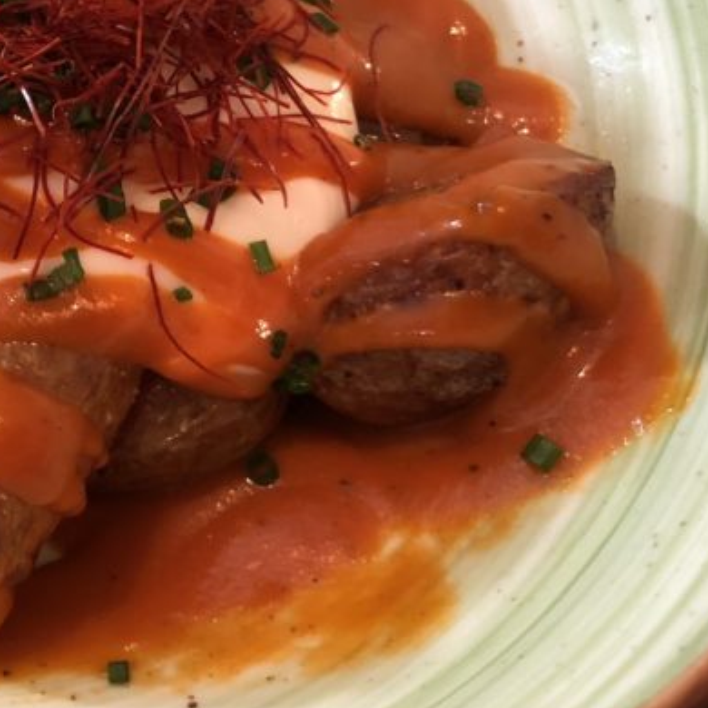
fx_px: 1504
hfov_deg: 25.0
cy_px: 114
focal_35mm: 65
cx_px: -25
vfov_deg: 25.9
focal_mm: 3.99
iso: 100
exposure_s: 1/17
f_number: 1.8
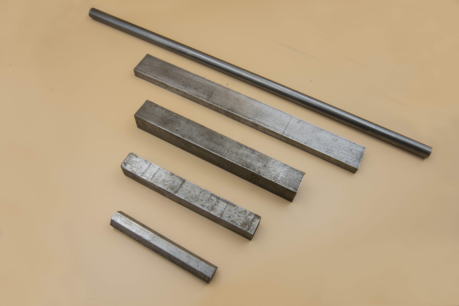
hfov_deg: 61.9
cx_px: 230
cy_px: 153
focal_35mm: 30
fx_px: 383
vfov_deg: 43.6
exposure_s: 1/30
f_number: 22
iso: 720
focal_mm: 30
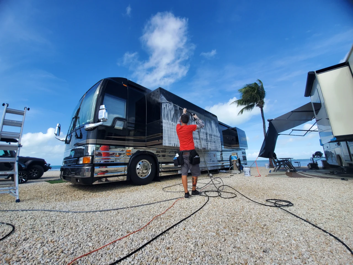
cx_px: 176
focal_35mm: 13
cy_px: 132
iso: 50
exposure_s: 1/768
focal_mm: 1.8
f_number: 2.2
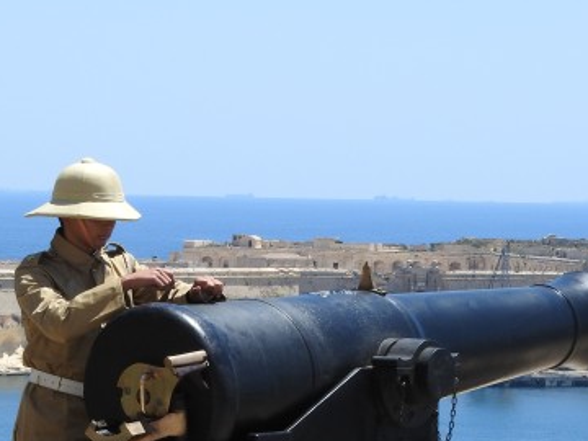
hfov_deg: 7.1
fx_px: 4722
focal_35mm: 278
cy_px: 448
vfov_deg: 5.3
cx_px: 163
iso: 100
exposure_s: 1/640
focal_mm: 22.4
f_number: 5
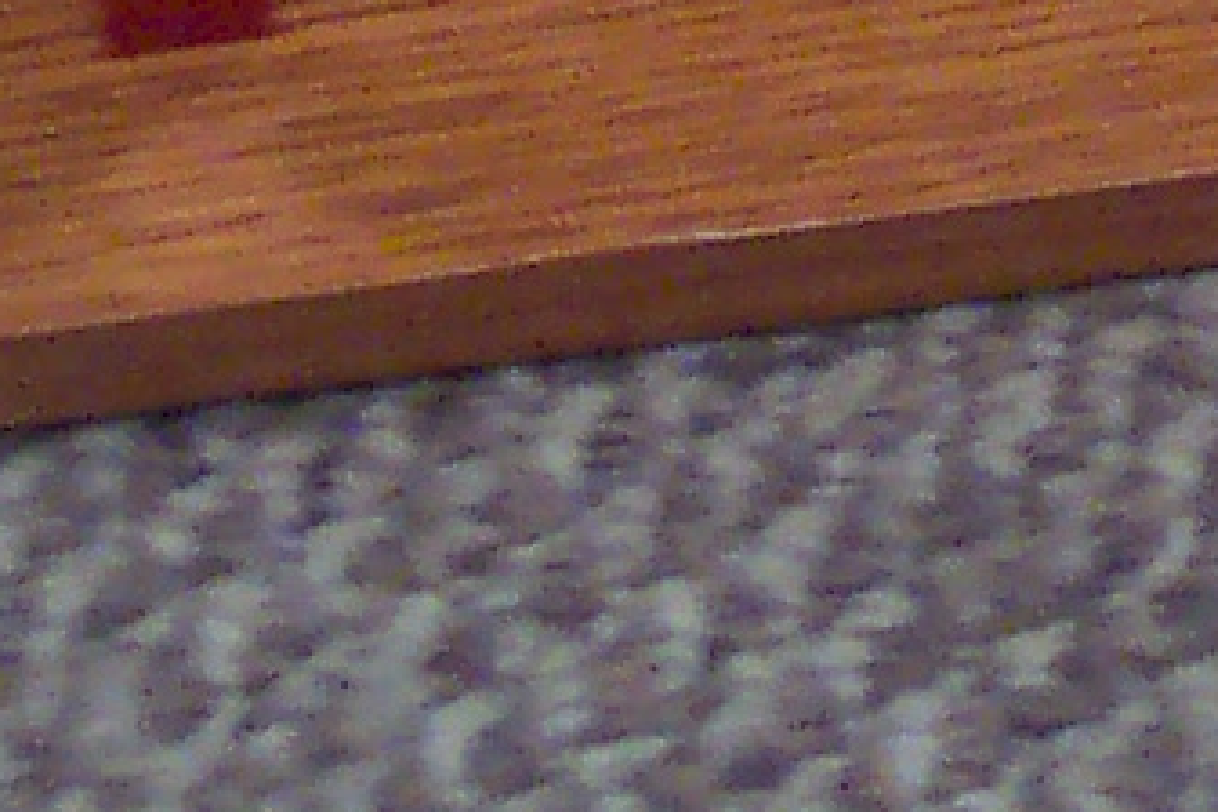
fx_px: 8255
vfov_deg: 5.4
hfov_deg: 8.0
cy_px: -1396
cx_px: 2570
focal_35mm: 244
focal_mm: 8
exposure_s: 1/20
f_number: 2.8
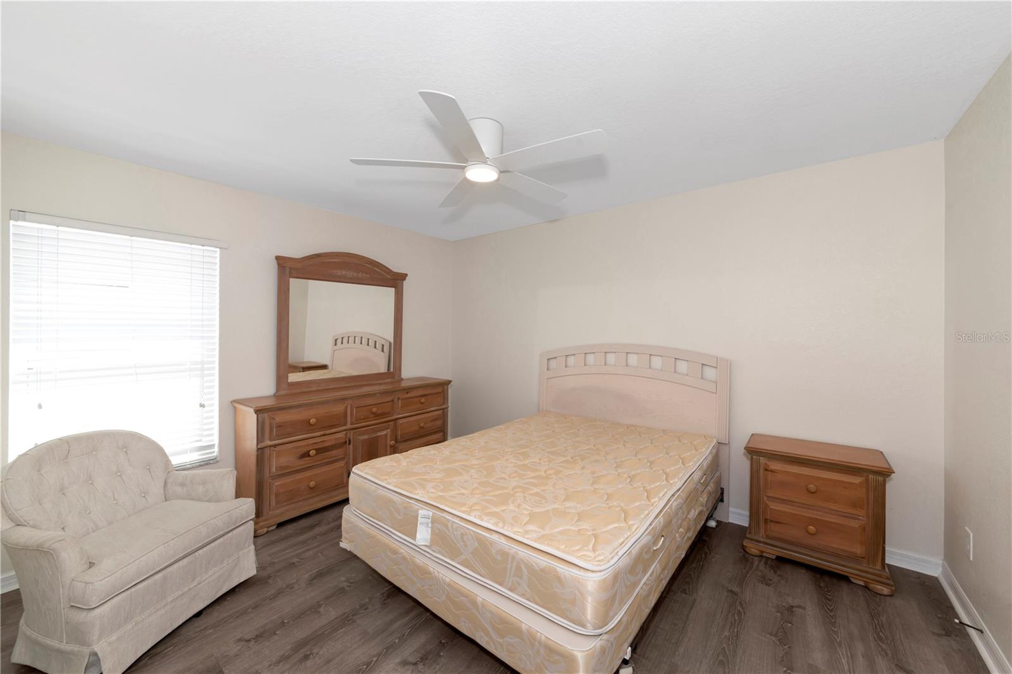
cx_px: 506
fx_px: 365
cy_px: 337
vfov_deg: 85.4
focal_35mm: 13
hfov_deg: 108.3
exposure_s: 1/60
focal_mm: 13
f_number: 8
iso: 400
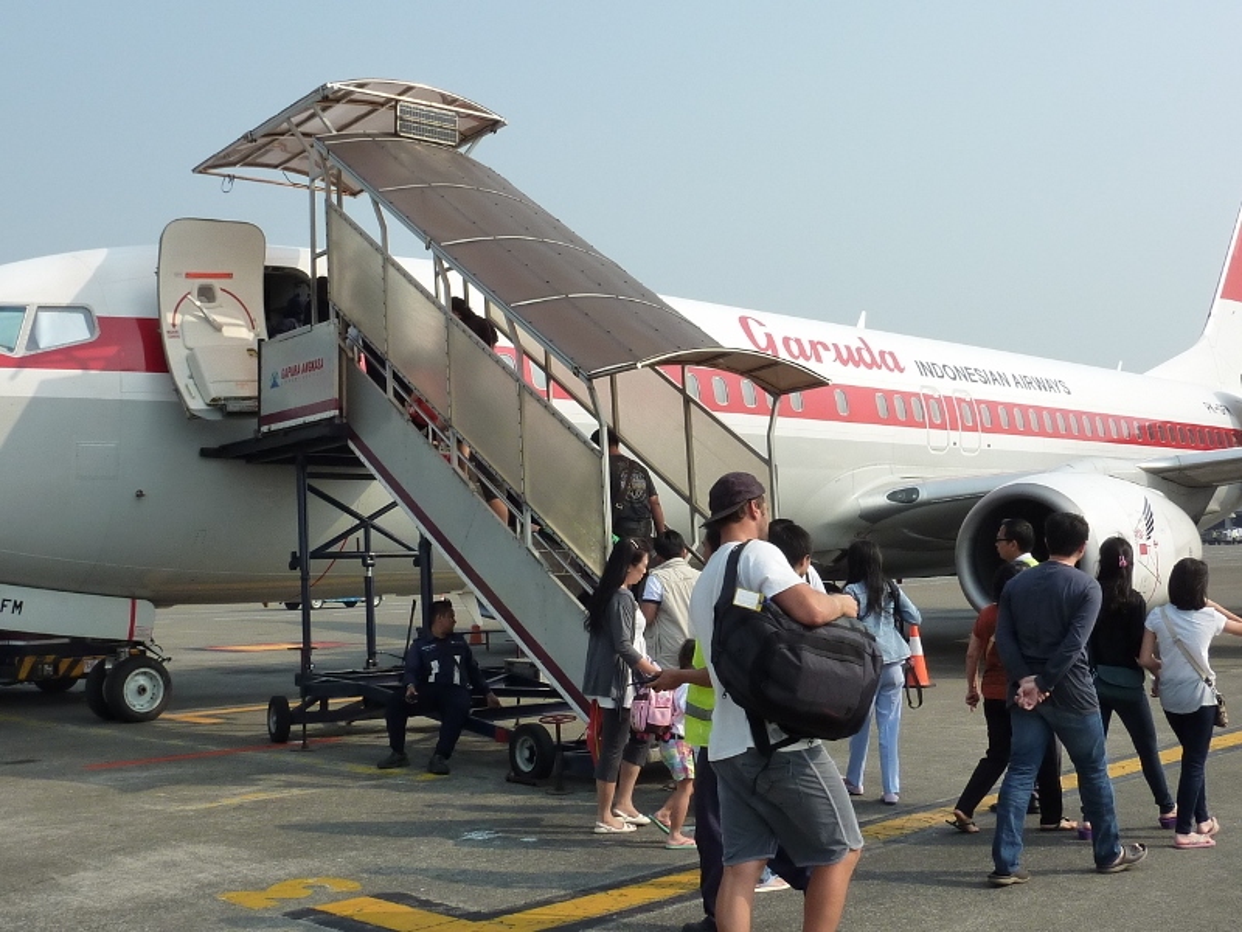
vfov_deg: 35.1
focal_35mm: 41
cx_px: 621
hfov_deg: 45.8
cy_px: 466
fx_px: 1471
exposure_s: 1/500
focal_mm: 4.7
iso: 125
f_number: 5
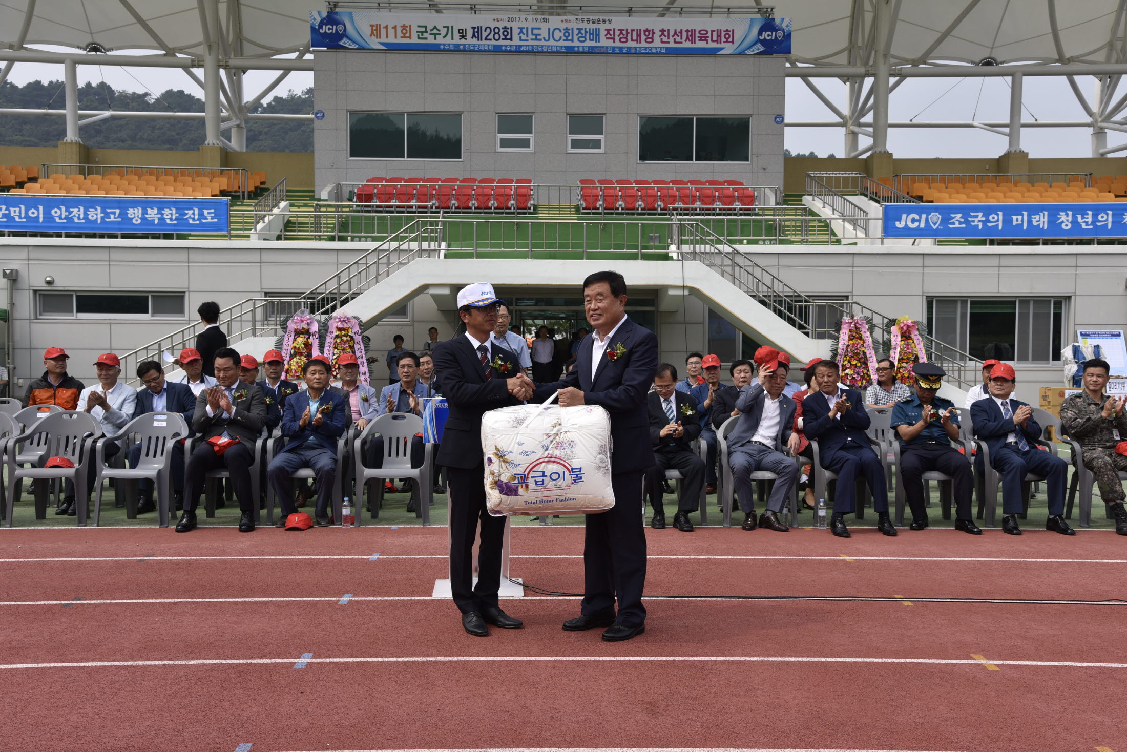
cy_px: 376
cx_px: 564
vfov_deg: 35.1
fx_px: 1190
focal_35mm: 38
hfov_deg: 50.7
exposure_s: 1/200
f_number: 8
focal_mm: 38
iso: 100
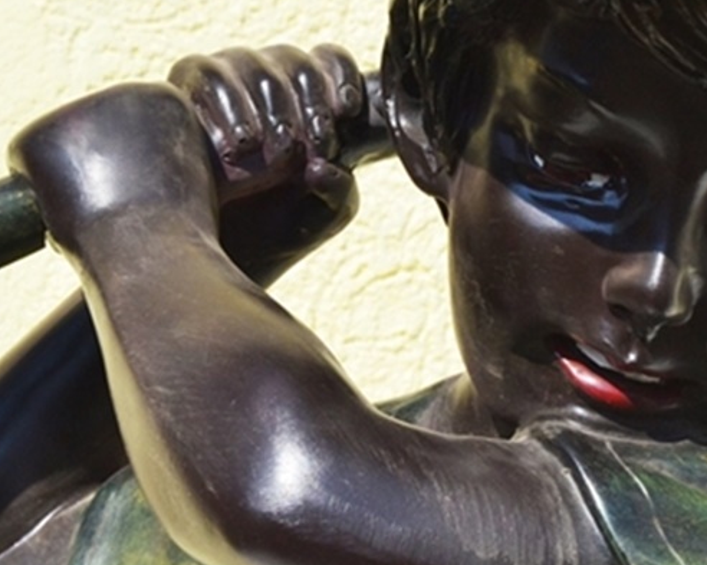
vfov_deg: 13.9
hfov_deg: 17.3
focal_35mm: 110
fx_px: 2300
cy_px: 121
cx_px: 609
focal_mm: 32
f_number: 11
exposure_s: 1/500
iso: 320
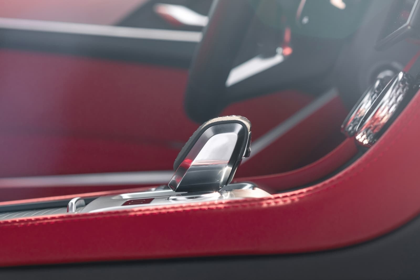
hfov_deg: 23.9
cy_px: 140
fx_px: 992
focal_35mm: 85
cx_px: 210
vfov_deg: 16.1
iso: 320
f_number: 5.6
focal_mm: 85
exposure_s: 1/100
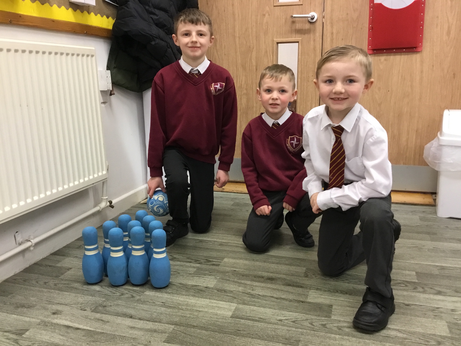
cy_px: 173
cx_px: 230
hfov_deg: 58.4
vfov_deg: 45.4
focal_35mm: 31
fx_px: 413
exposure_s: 1/33
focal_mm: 3.3
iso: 200
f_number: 2.4
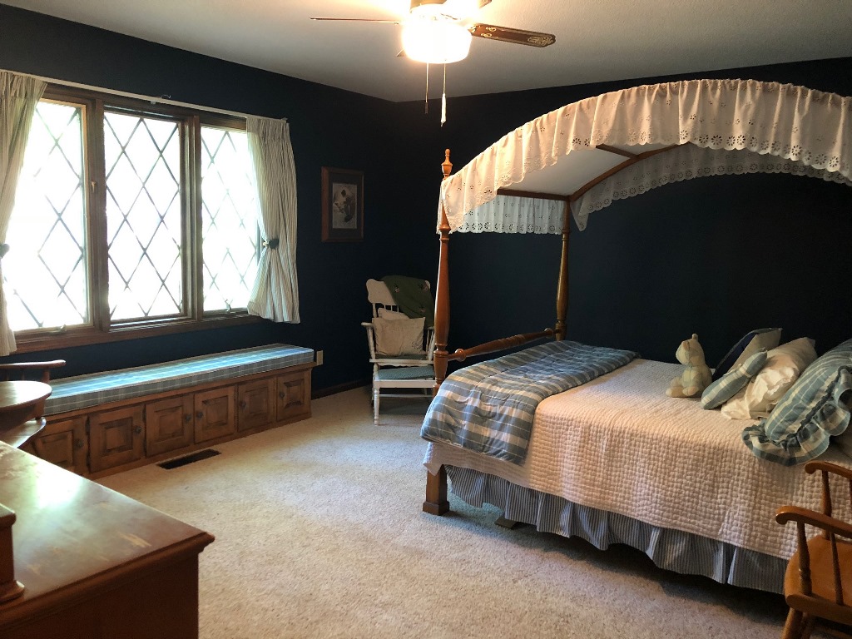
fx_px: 689
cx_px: 426
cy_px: 320
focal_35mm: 28
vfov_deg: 49.7
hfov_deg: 63.4
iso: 80
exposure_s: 1/6
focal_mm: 3.99
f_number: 1.8
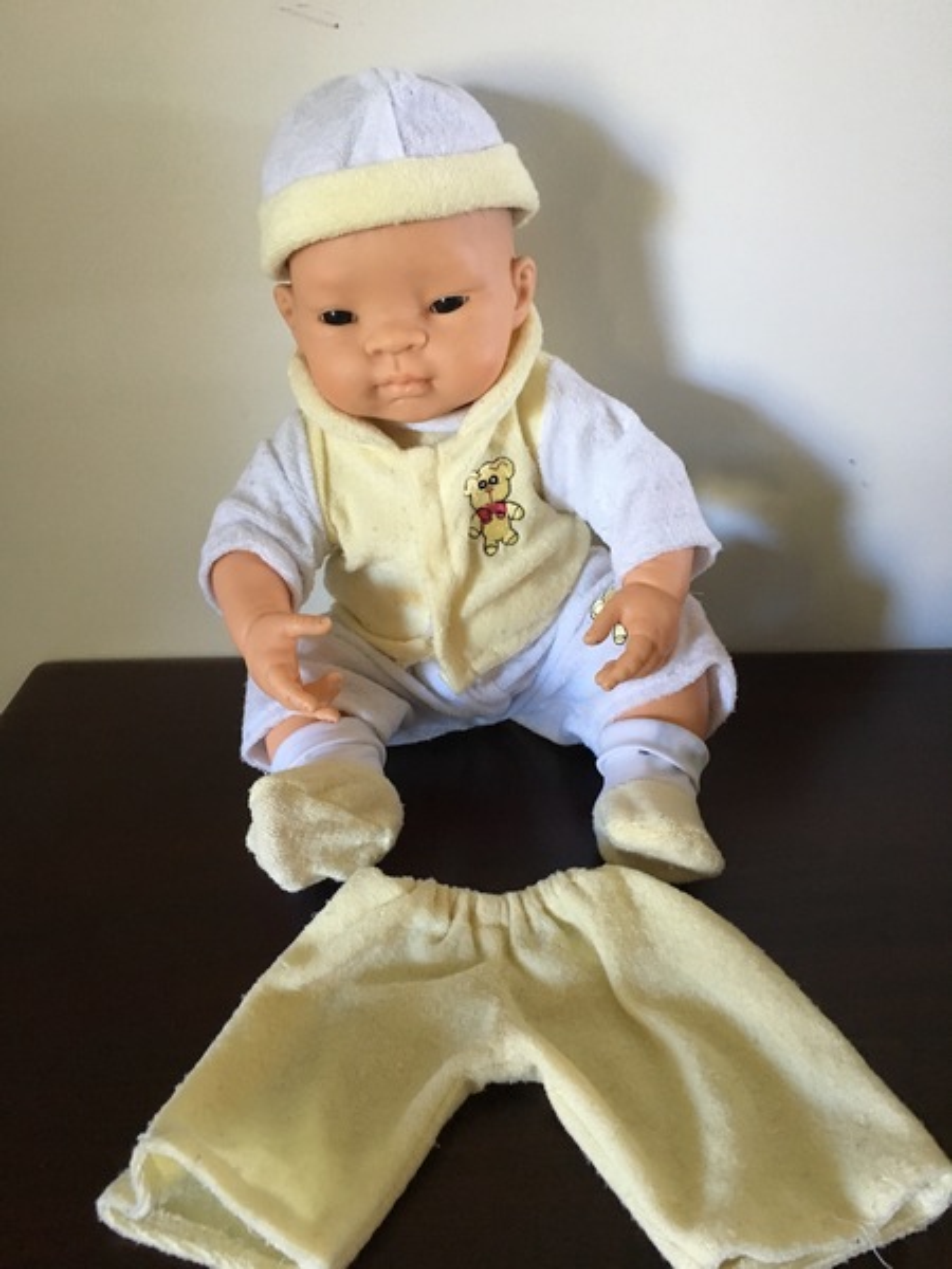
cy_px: 634
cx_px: 476
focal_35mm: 29
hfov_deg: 48.2
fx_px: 1063
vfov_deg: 61.7
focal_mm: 4.15
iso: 250
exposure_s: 1/33
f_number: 2.2
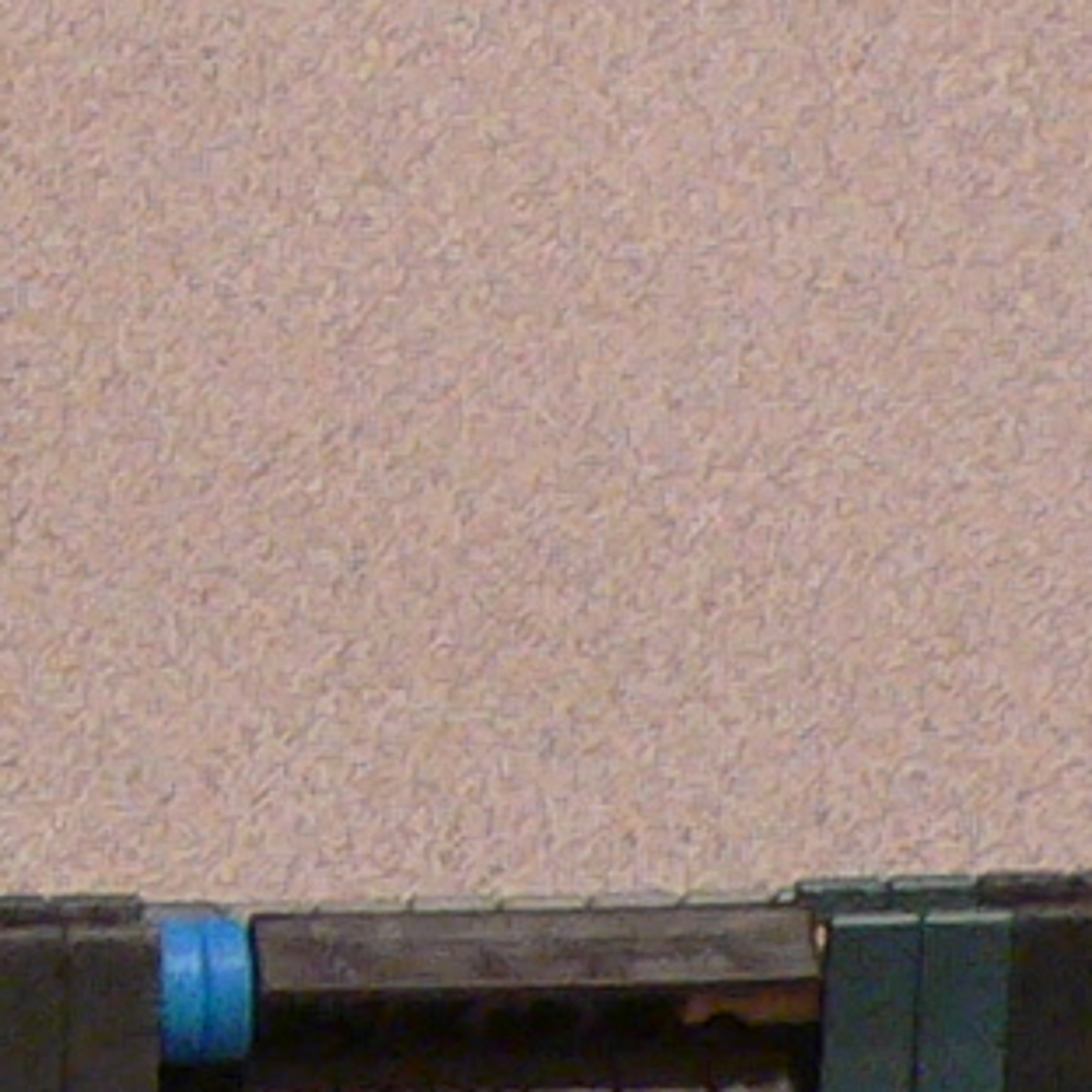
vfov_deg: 8.5
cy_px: -665
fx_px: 7138
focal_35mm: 200
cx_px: -1141
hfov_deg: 8.3
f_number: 2.8
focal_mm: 4.6
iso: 200
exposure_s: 1/30
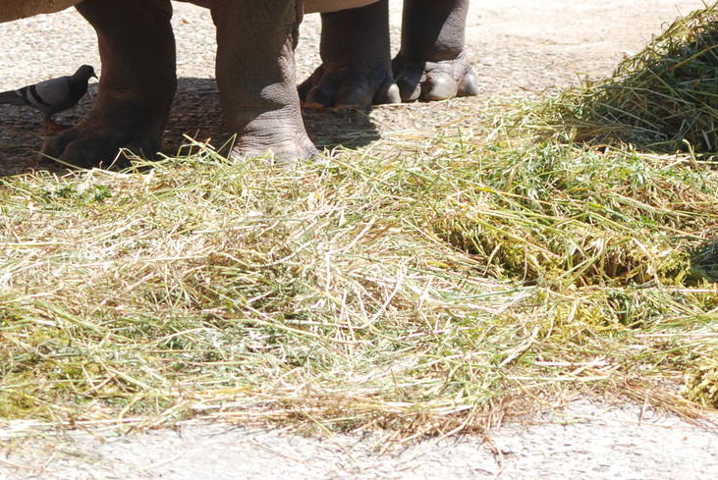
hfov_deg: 6.6
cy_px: -26
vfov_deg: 4.4
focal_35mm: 312
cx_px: 455
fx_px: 6231
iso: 200
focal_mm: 95
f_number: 5.6
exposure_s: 1/500
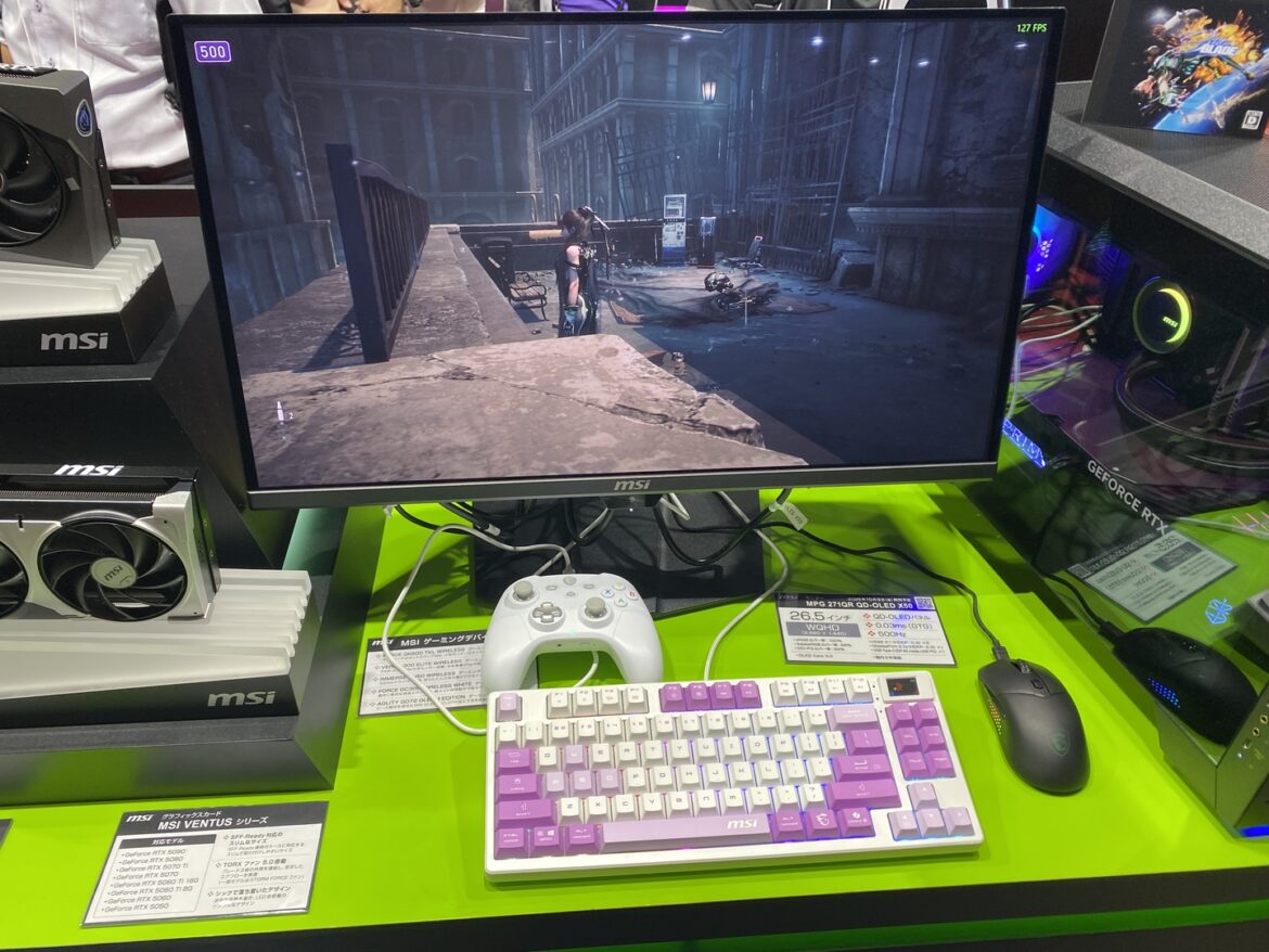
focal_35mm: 26
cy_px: 476
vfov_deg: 53.1
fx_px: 953
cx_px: 634
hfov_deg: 67.3
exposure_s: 1/100
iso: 80
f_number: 1.8
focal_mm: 4.25
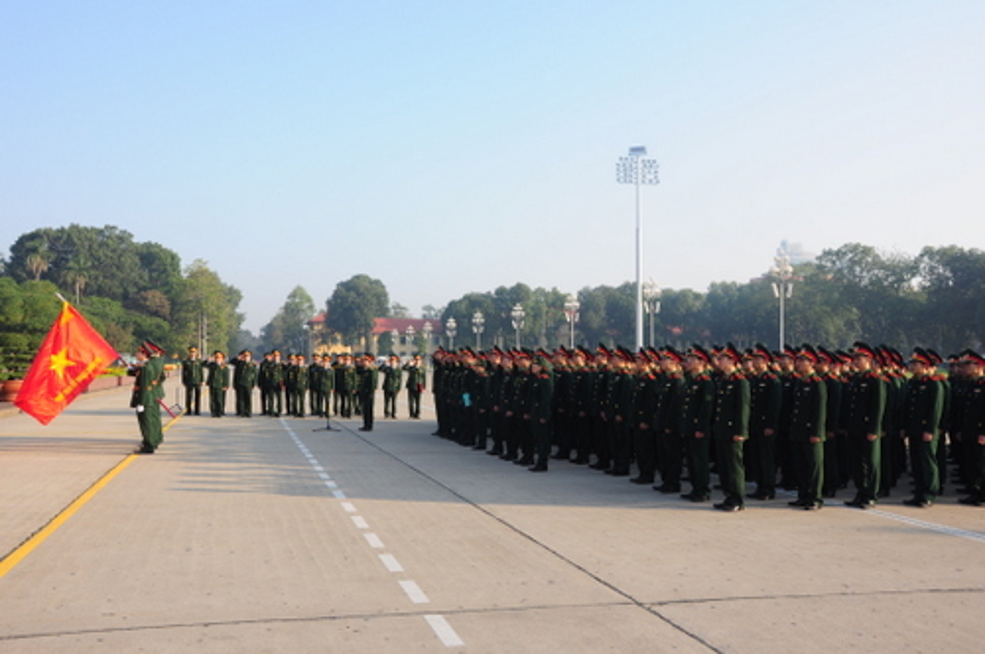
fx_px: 902
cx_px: 492
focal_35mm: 33
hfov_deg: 57.3
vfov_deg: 39.9
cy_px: 327
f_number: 10
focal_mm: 22
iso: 200
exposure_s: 1/125
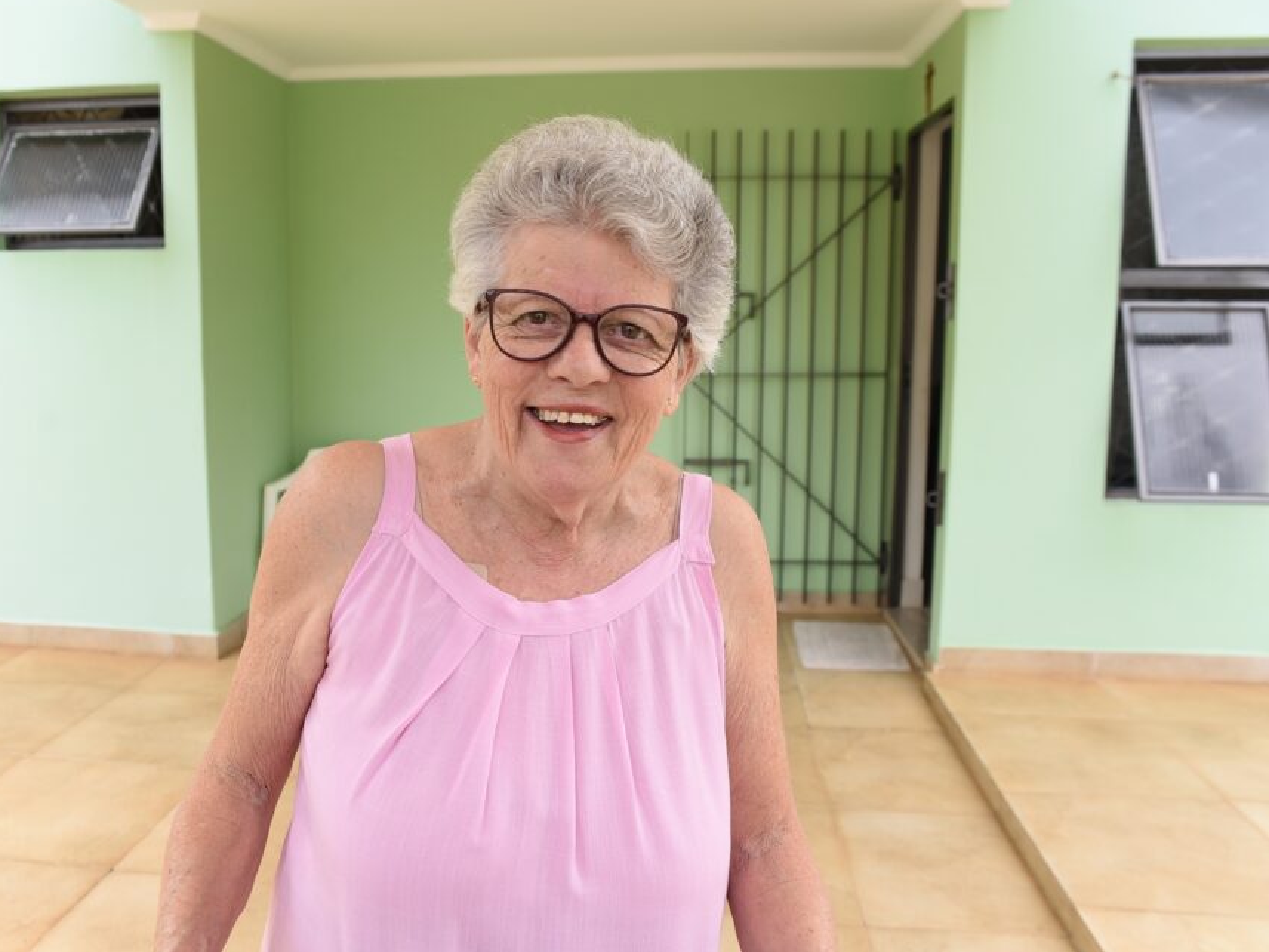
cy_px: 487
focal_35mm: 31
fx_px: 1137
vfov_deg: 45.4
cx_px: 536
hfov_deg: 58.1
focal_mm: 27
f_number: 5
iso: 200
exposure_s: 1/250
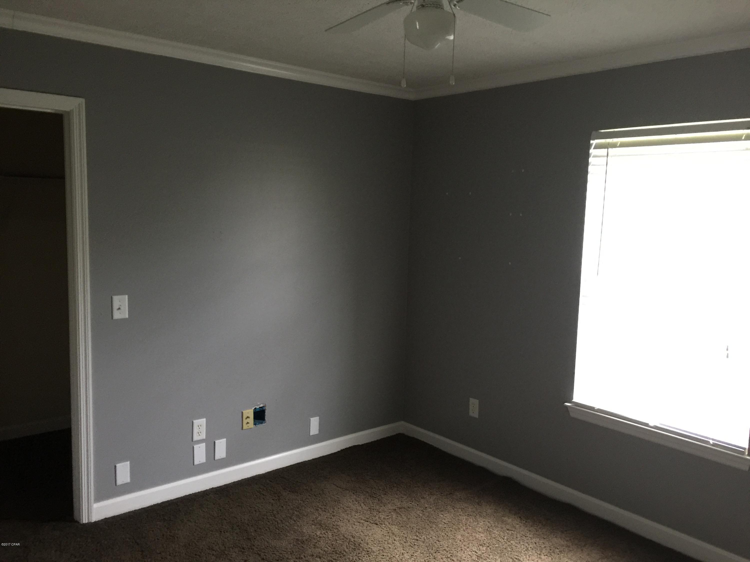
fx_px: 628
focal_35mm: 29
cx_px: 375
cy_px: 281
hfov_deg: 61.7
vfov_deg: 48.2
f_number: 2.2
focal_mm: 4.15
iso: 125
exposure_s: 1/15
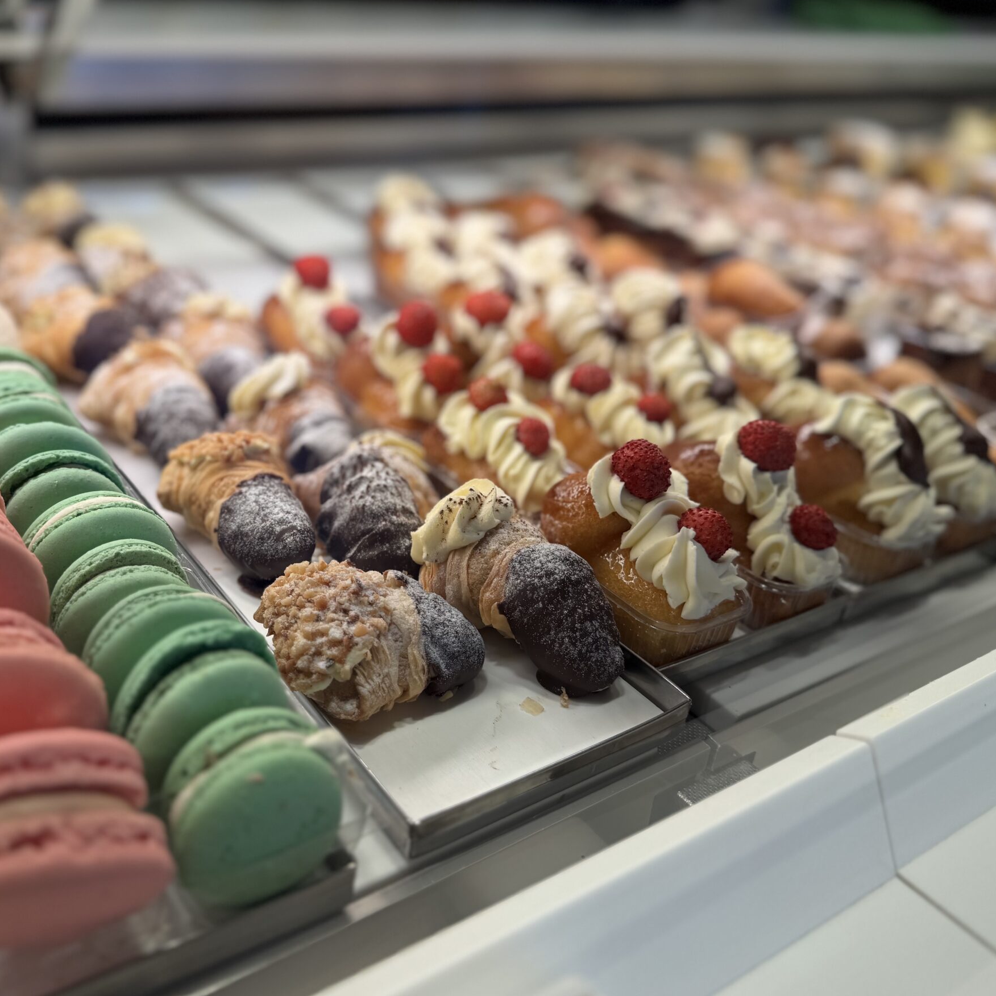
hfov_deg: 51.9
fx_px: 1009
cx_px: 363
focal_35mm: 31
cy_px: 468
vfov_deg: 52.5
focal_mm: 6.76
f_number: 1.78
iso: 80
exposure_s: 1/394
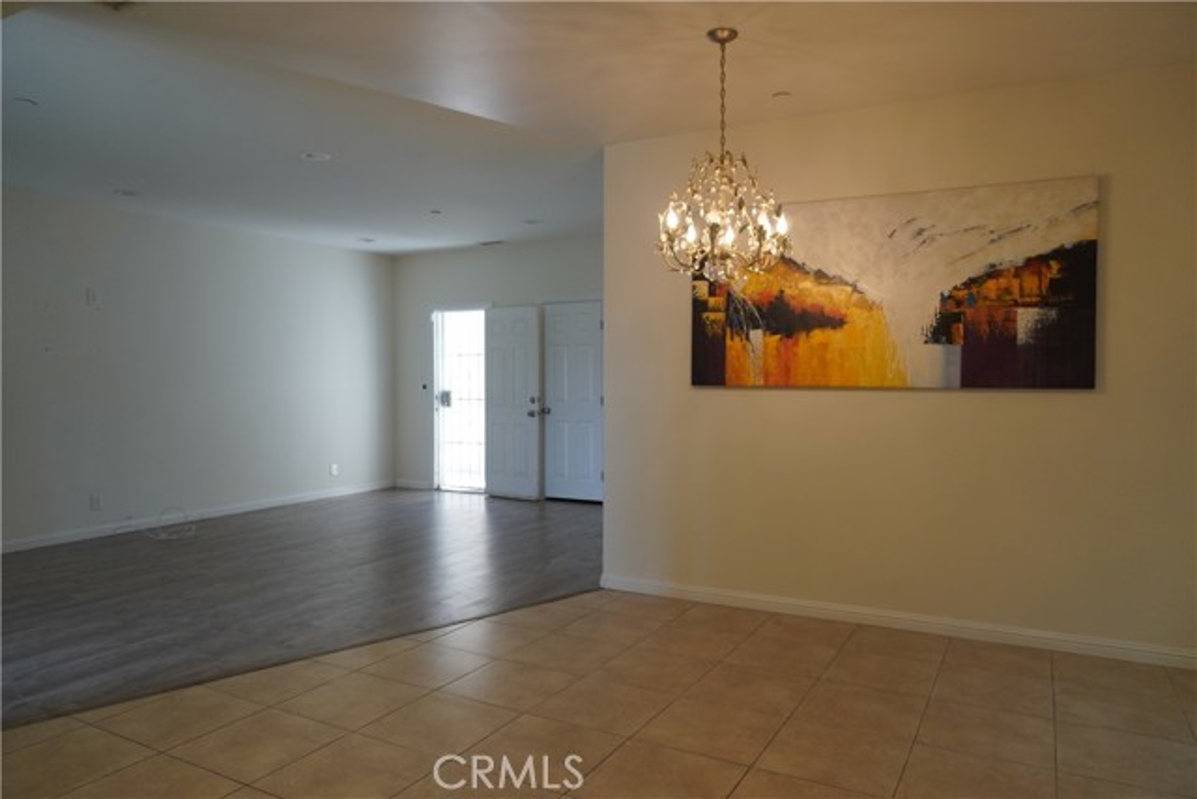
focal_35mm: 26
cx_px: 598
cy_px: 400
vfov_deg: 50.4
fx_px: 848
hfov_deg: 70.4
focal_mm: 17
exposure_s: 1/160
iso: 640
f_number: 4
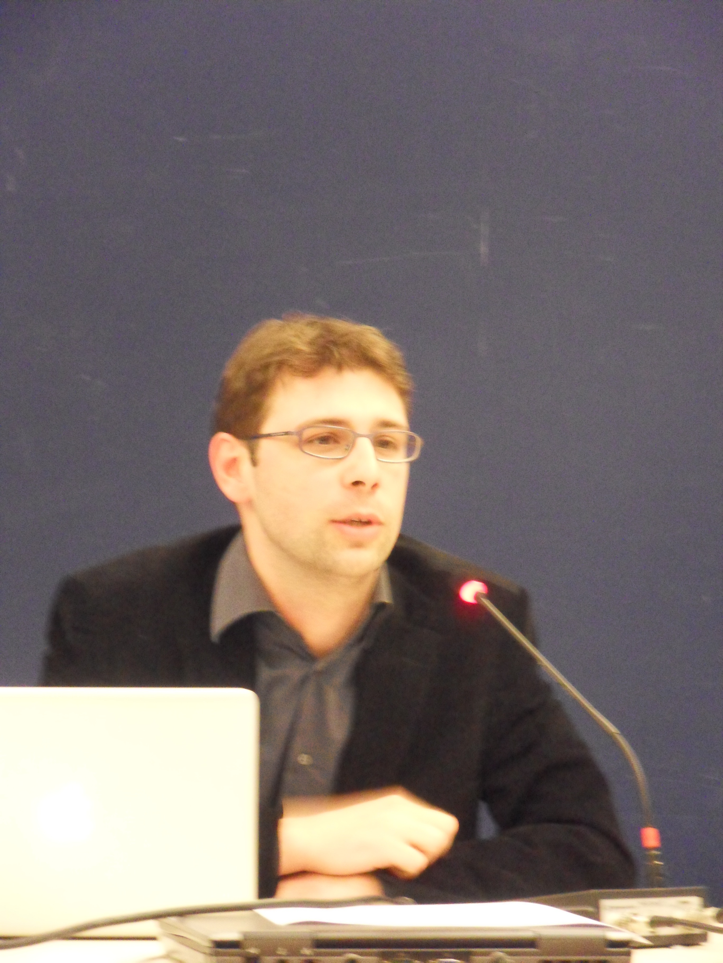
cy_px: 482
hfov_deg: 8.5
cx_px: 362
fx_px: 4873
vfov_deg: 11.3
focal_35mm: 175
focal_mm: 30.6
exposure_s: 1/6
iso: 800
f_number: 5.8
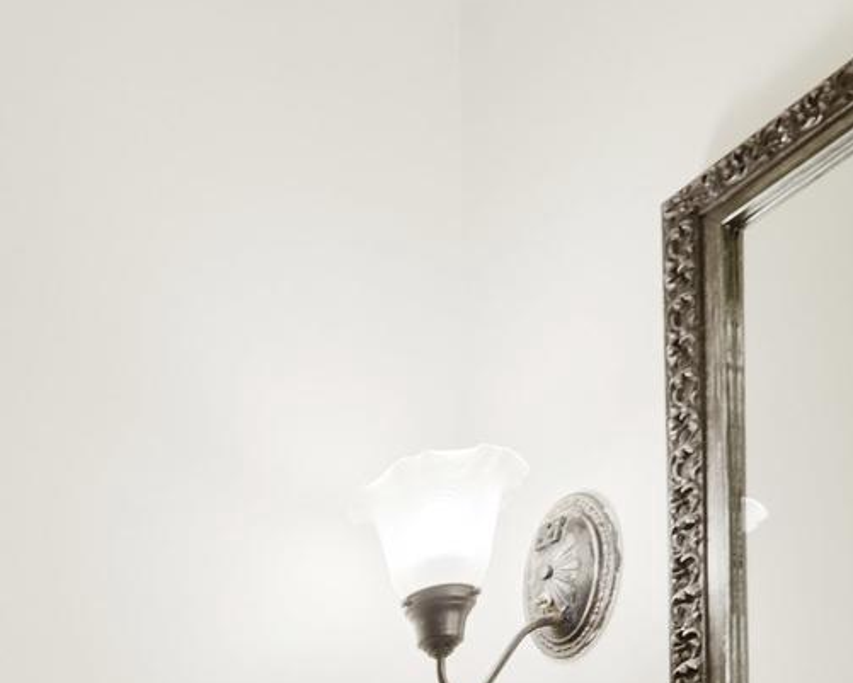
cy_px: 1167
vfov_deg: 22.5
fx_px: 1162
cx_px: 53
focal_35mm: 46
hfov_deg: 37.2
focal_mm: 16
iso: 1250
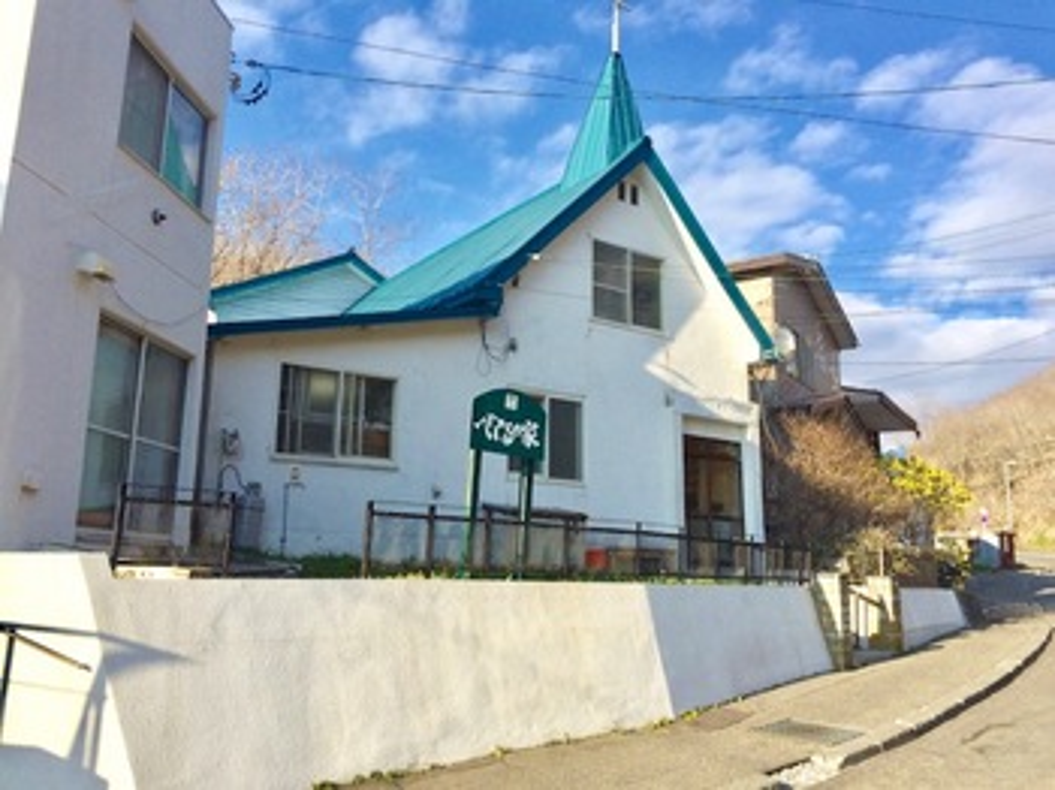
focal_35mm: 29
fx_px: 883
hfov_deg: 61.7
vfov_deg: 48.2
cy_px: 395
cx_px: 528
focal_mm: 4.15
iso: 32
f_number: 2.2
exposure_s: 1/1208
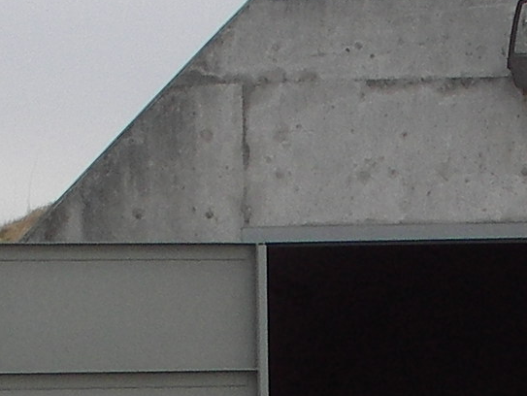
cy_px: 639
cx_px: 558
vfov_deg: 8.1
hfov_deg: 10.9
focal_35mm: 179
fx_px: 2727
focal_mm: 6.3
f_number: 3.3
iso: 50
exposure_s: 1/30
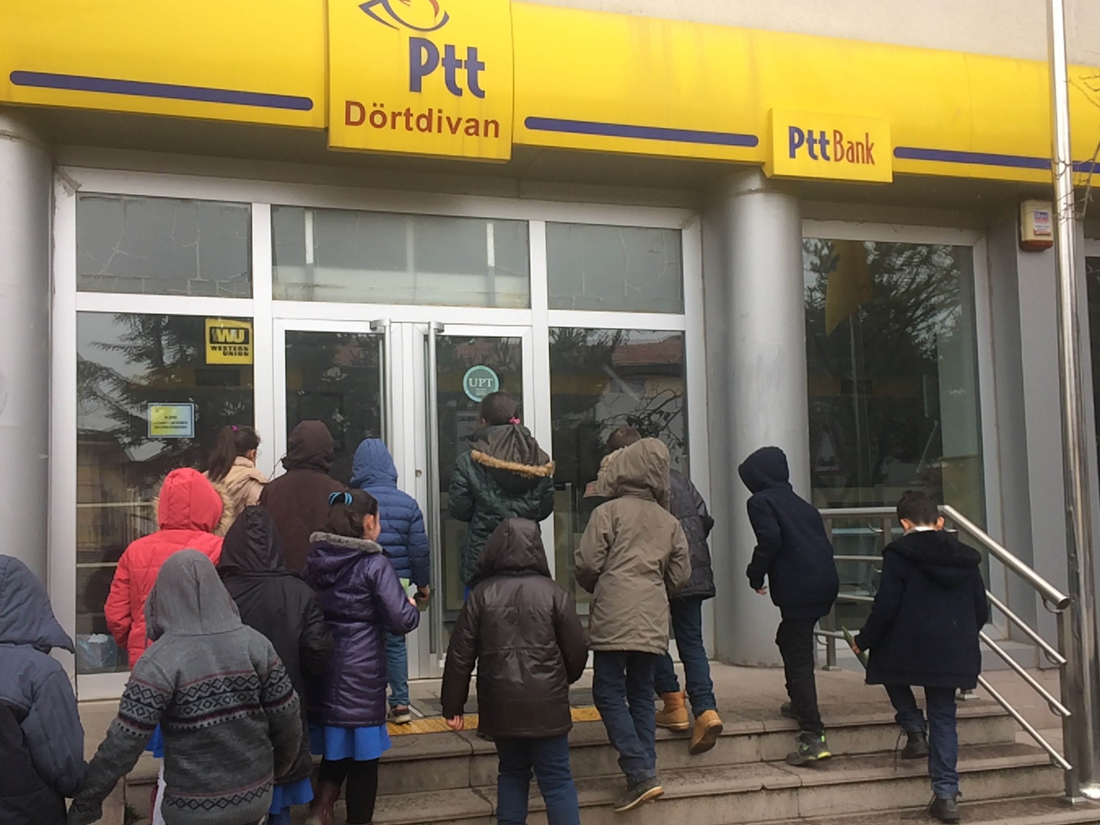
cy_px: 454
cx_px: 510
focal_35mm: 35
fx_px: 1112
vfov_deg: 40.7
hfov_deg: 52.6
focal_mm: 4.15
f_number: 2.2
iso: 32
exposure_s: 1/100
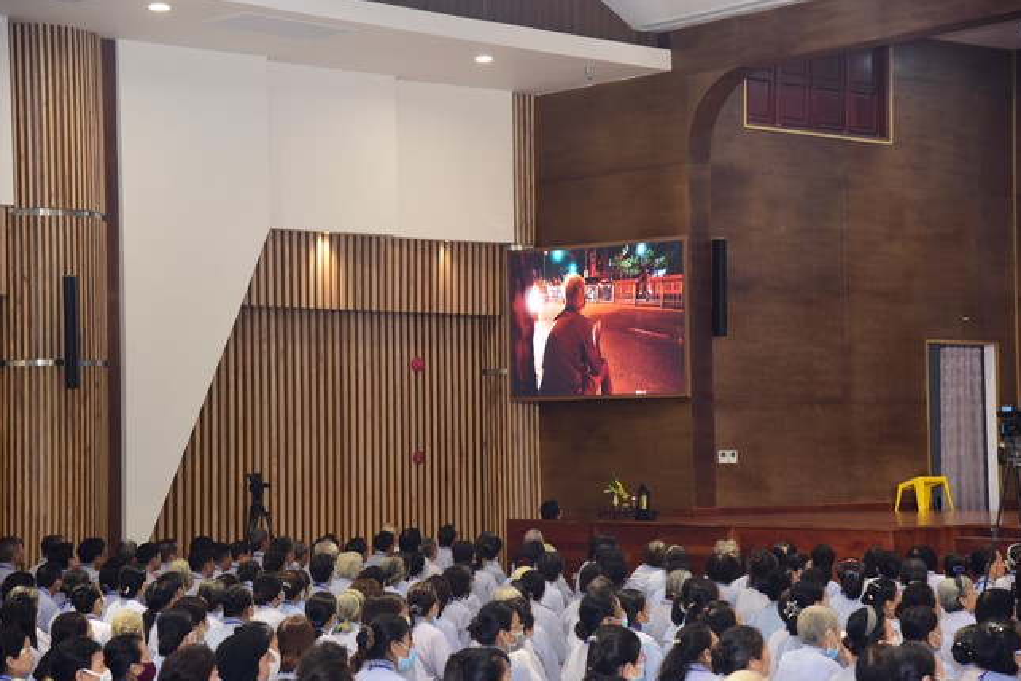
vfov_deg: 16.5
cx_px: 515
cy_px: 342
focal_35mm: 83
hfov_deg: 24.5
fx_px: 2354
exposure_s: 1/60
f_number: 5.6
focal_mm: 82
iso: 1250
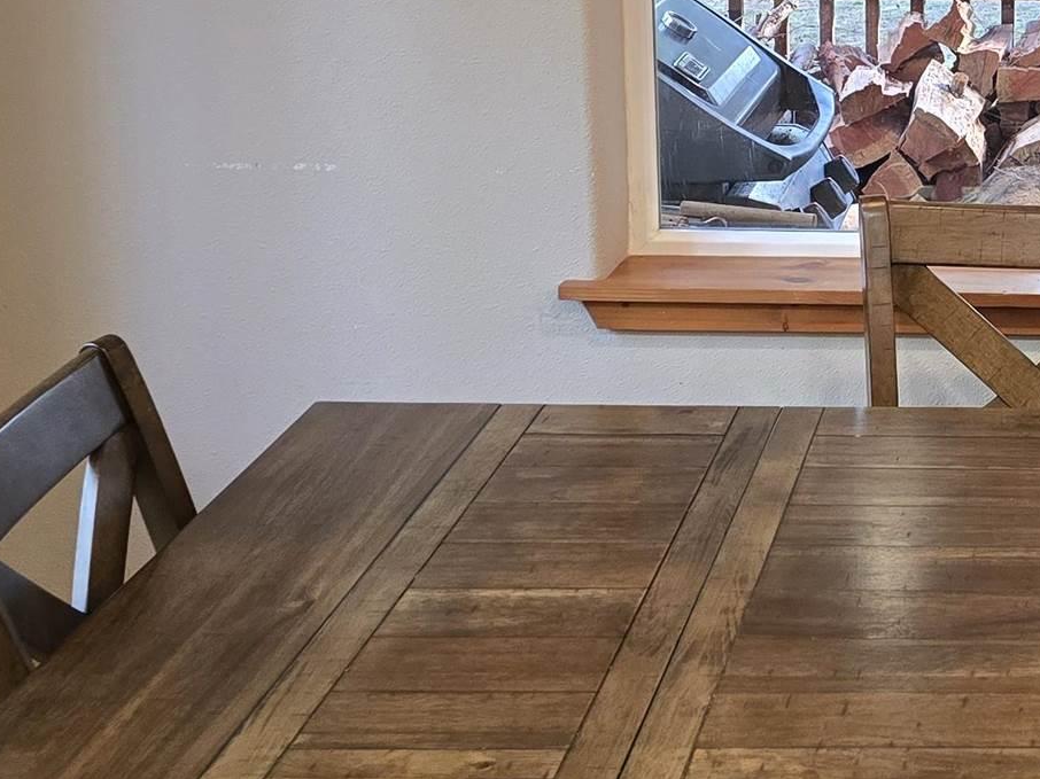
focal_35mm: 78
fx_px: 2343
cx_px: 1185
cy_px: 102
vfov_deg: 18.6
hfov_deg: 23.3
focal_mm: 6.3
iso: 400
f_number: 1.7
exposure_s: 1/120
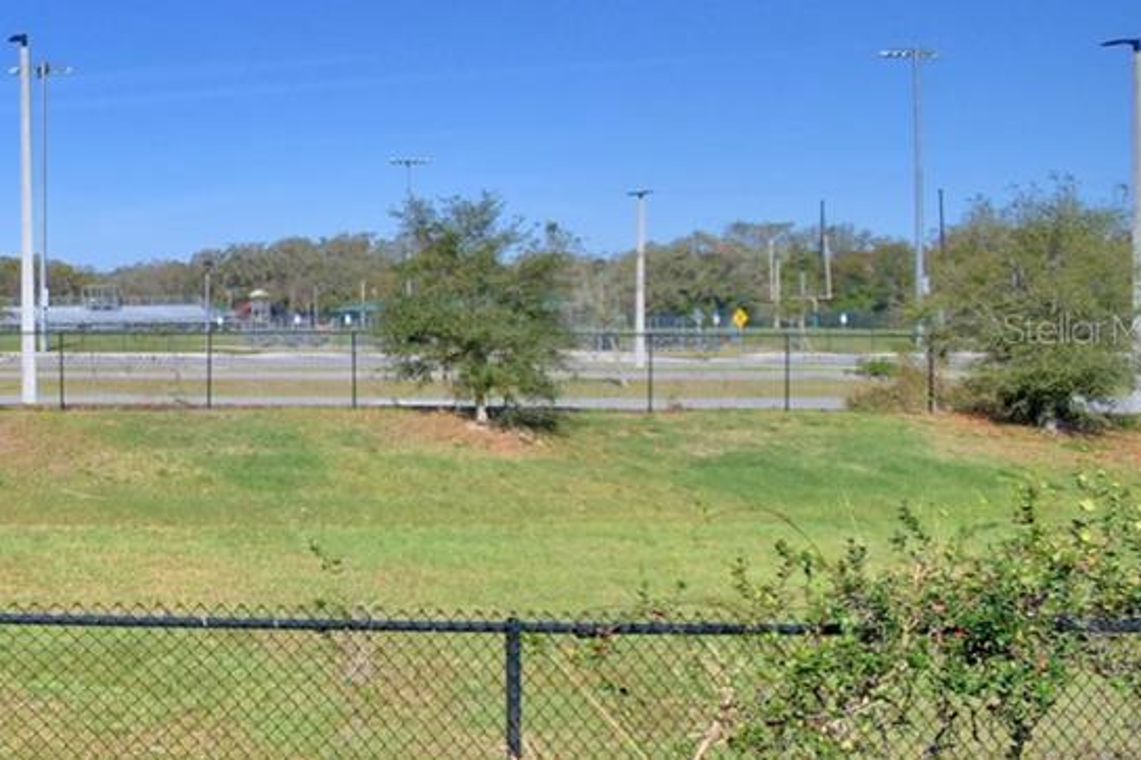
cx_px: -486
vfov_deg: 30.5
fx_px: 1394
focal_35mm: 44
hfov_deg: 30.2
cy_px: 329
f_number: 4.5
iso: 100
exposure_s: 1/1600
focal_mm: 10
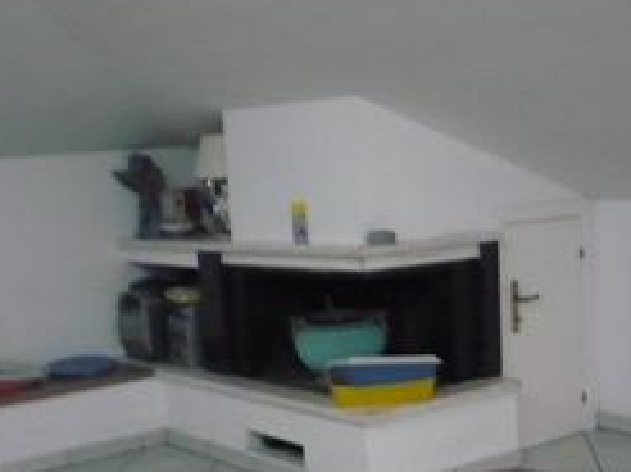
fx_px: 1038
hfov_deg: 33.8
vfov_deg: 25.3
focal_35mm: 57
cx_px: 292
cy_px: 351
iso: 800
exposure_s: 1/10
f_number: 2.8
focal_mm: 5.8
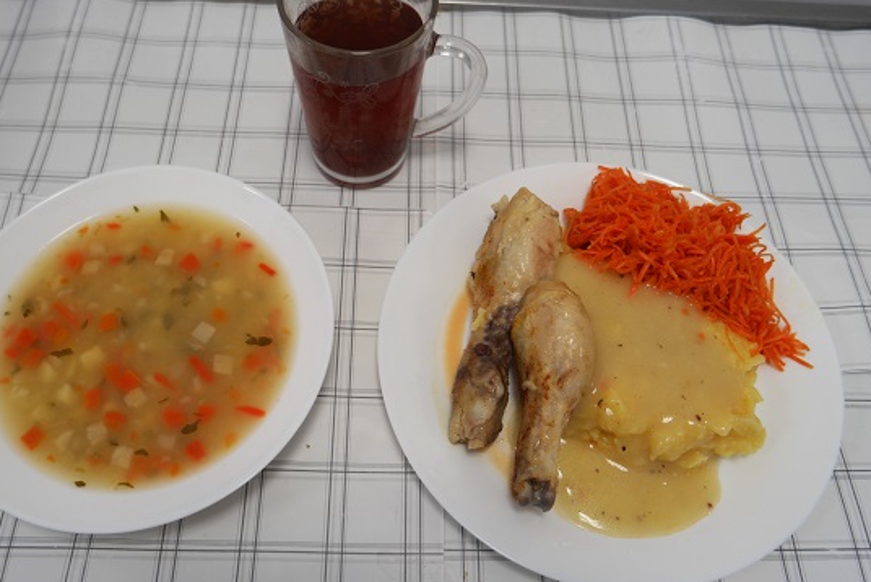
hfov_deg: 63.6
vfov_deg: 45.0
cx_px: 418
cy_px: 268
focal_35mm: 29
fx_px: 702
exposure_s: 1/40
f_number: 3.5
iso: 200
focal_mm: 16
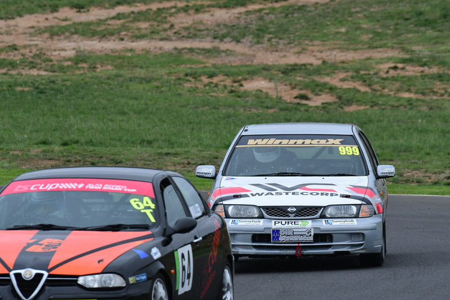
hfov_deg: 3.3
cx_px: 225
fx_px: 7899
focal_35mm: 632
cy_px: 150
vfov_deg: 2.2
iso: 2000
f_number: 10
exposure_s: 1/640
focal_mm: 420
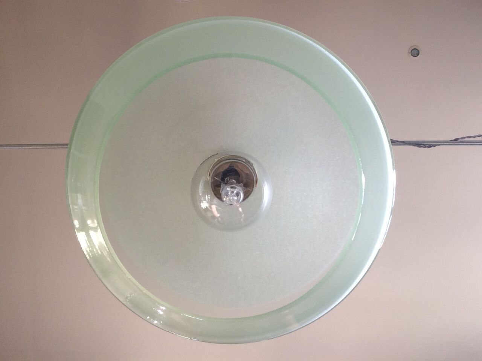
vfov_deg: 45.4
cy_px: 180
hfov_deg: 58.4
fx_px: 432
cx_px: 241
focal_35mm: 31
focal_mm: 2.15
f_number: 2.4
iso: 50
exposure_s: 1/33
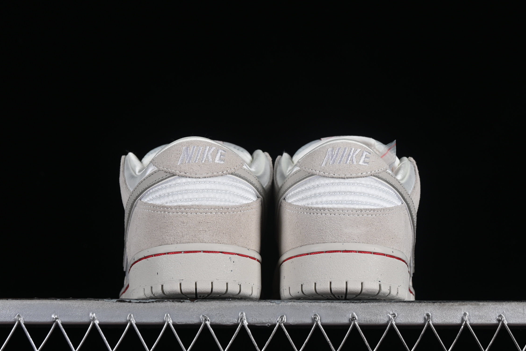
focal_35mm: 93
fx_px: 1359
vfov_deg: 14.7
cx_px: 273
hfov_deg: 21.9
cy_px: 167
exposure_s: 1/80
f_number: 8
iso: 160
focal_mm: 50
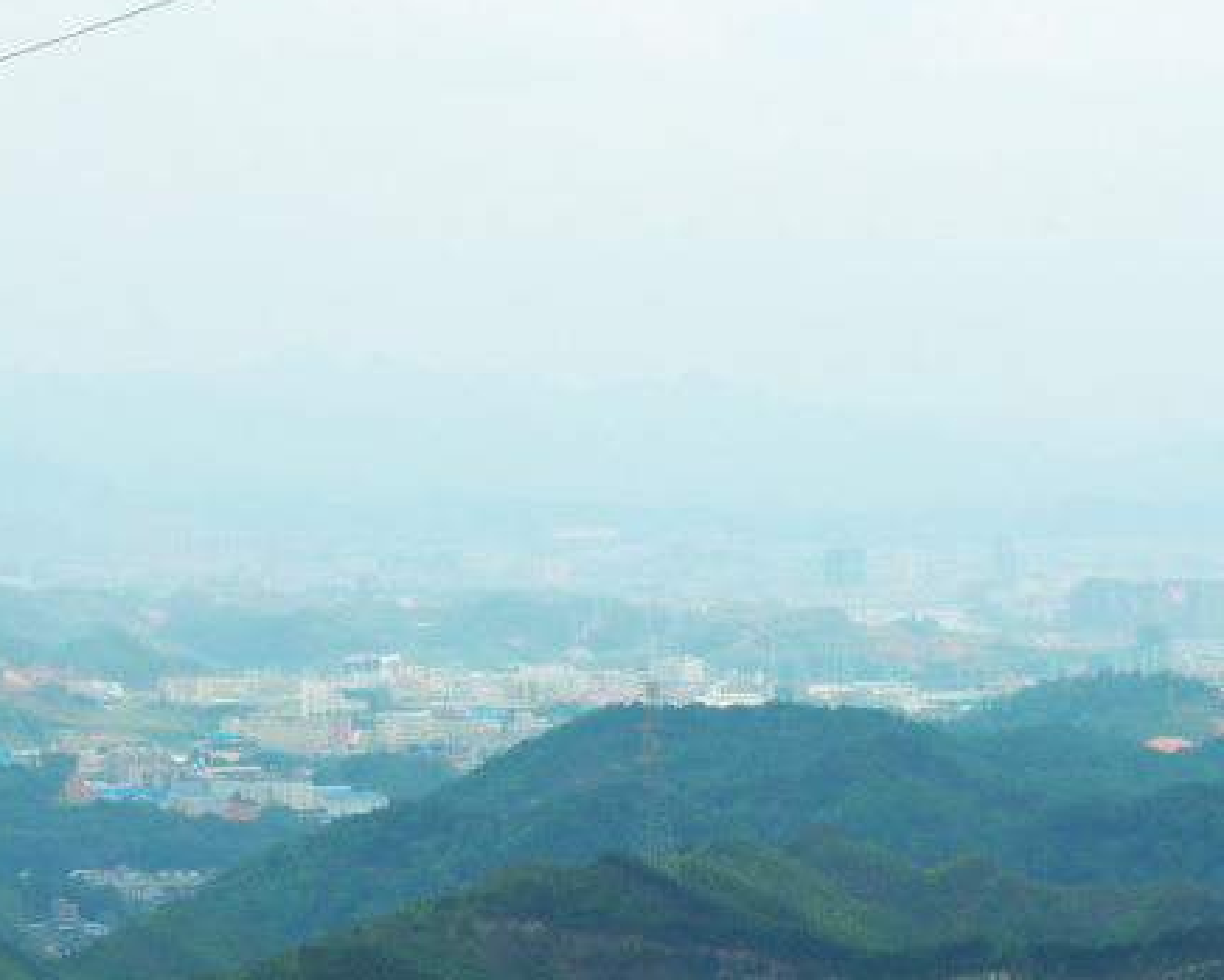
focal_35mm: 198
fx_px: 7174
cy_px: 656
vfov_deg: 7.8
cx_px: 598
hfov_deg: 9.8
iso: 200
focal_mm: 60
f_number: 18
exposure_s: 1/100
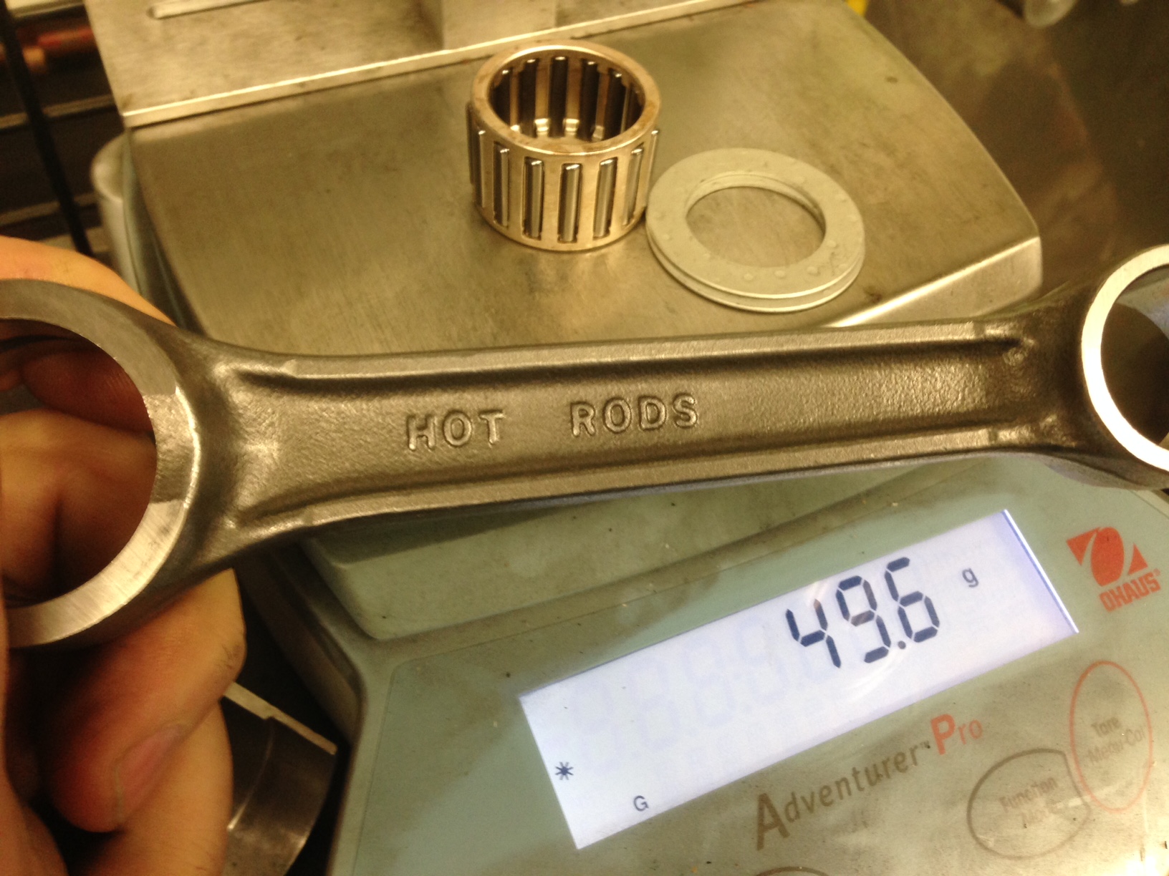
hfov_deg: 55.4
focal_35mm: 33
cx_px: 584
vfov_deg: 42.9
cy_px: 438
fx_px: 1114
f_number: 2.4
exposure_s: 1/20
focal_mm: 4.12
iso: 100
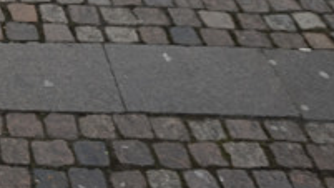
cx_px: -171
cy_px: -182
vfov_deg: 11.5
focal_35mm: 95
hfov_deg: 19.5
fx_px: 841
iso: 320
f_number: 4
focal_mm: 16
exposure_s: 1/160
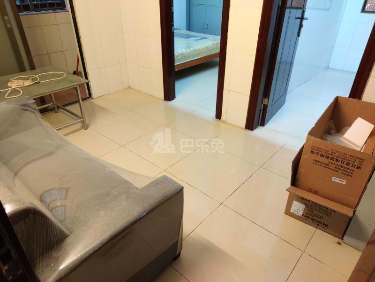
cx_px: 188
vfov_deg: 56.8
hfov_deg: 71.6
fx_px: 260
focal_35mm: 24
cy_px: 141
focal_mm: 6.72
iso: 523
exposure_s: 1/33
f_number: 1.69
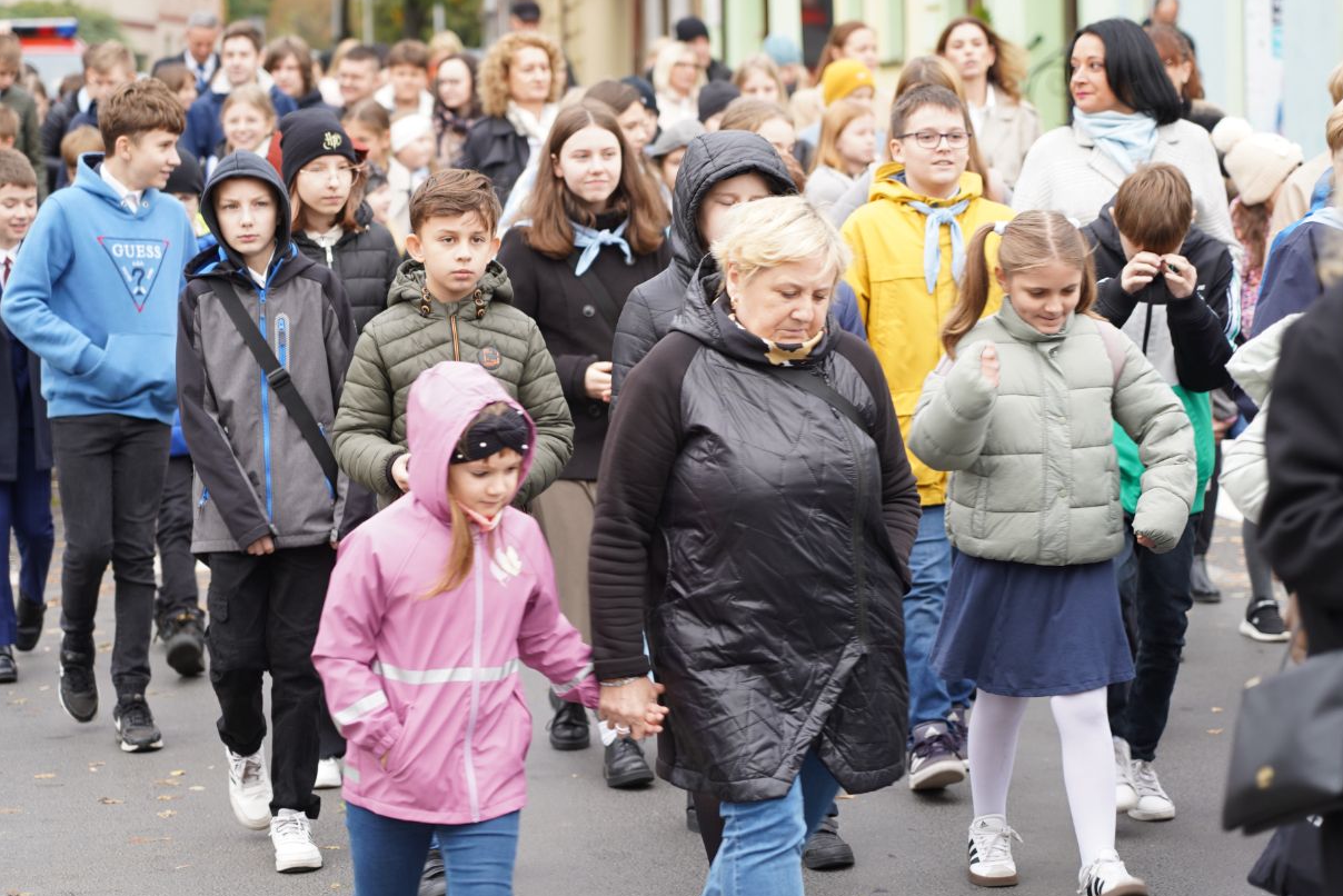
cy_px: 442
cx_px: 633
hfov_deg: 18.1
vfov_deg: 12.1
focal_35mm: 113
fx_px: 4216
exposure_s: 1/100
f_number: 4
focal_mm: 105
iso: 200
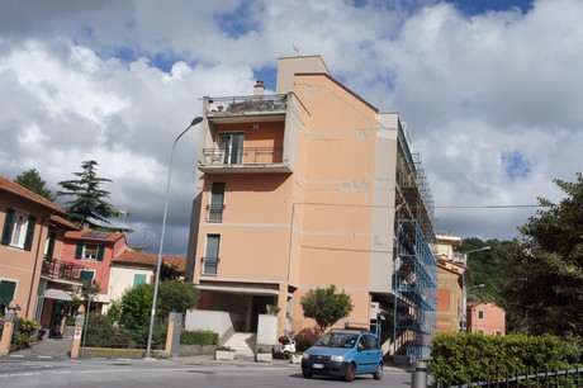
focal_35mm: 36
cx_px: 292
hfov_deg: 53.2
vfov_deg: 36.8
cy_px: 194
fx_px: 583
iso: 200
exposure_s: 1/1000
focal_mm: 24
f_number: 8
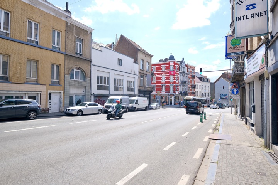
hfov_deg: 86.9
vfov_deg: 64.6
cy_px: 92
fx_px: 147
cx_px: 139
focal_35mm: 19
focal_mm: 12.6
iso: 320
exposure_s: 1/240
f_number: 7.1
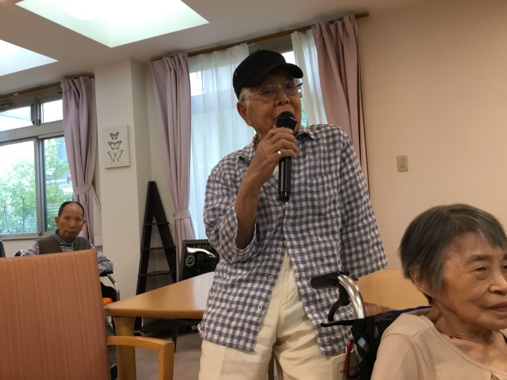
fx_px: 454
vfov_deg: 45.4
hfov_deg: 58.4
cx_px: 254
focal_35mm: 31
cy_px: 190
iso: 50
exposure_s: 1/30
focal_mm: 3.3
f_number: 2.4
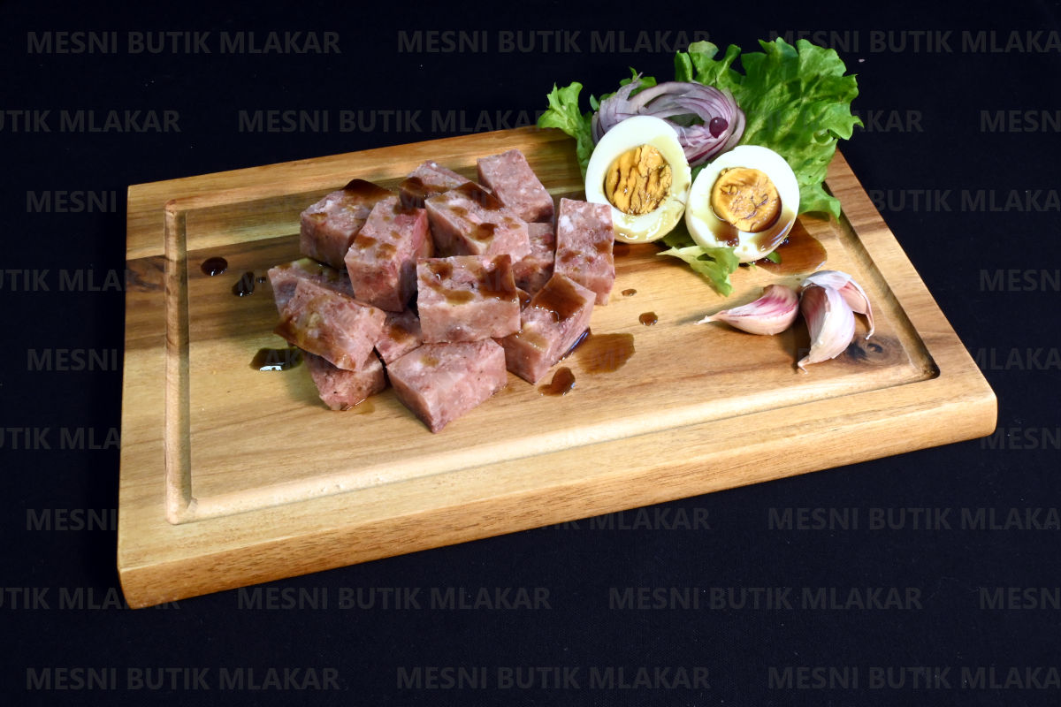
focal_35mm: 33
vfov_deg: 40.0
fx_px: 973
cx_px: 530
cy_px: 354
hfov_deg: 57.2
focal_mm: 22
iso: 1600
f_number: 25
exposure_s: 1/15
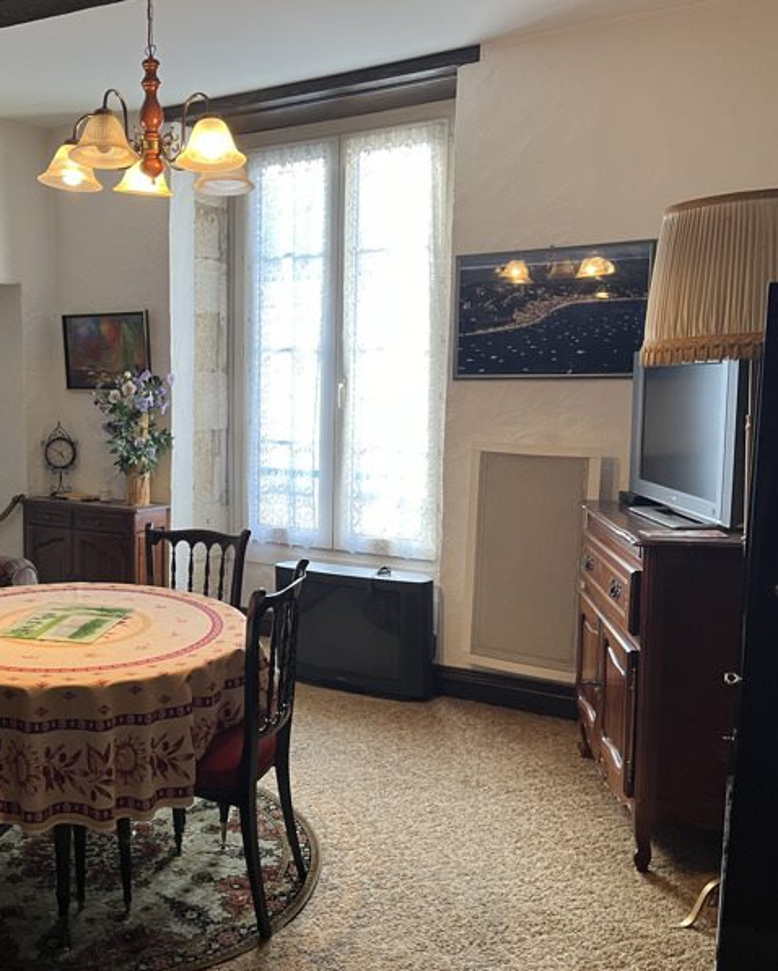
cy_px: 486
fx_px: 978
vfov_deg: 52.8
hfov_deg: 41.7
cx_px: 166
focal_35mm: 34
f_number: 1.6
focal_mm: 5.1
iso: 125
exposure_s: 1/50
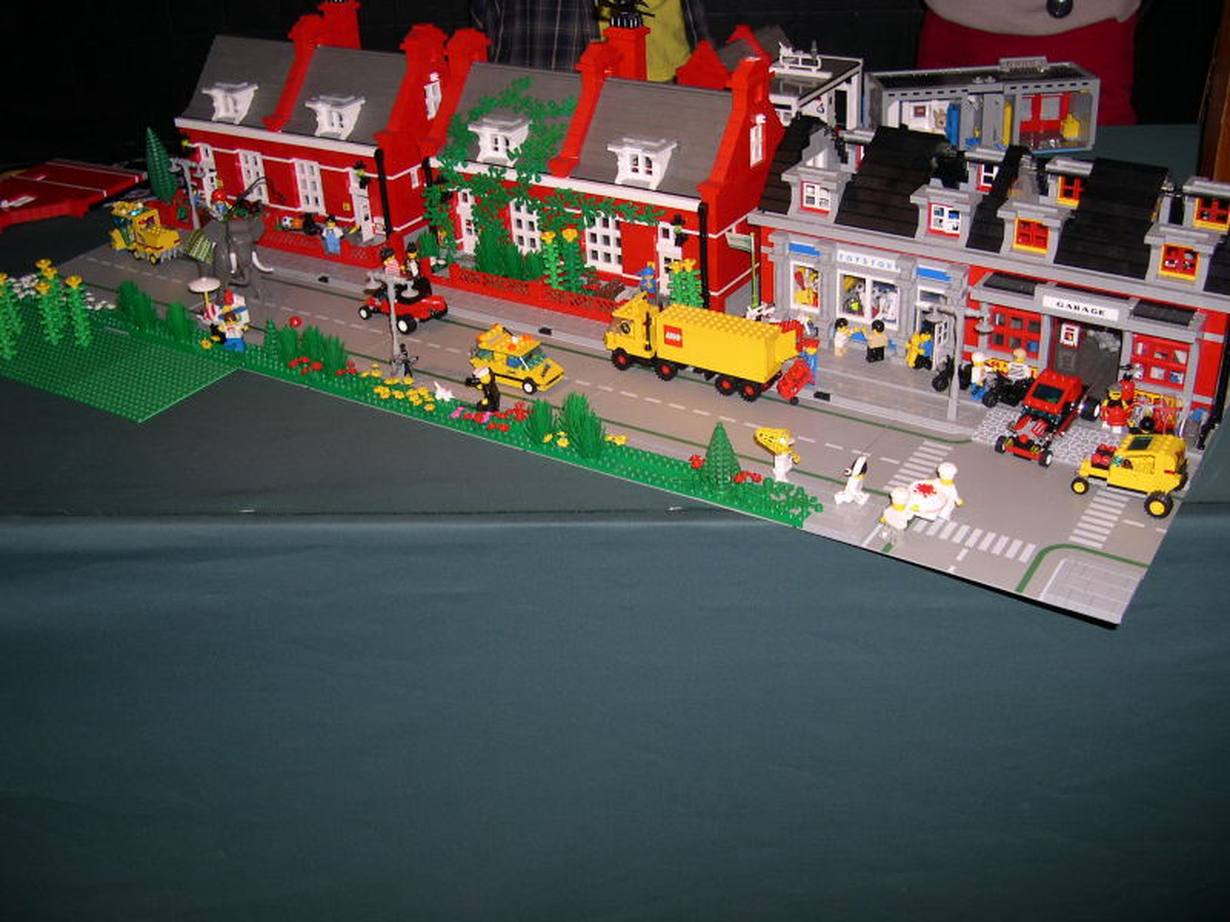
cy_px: 461
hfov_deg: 49.0
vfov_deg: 37.7
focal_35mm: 38
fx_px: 1350
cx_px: 615
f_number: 2.8
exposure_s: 1/60
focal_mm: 8
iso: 100
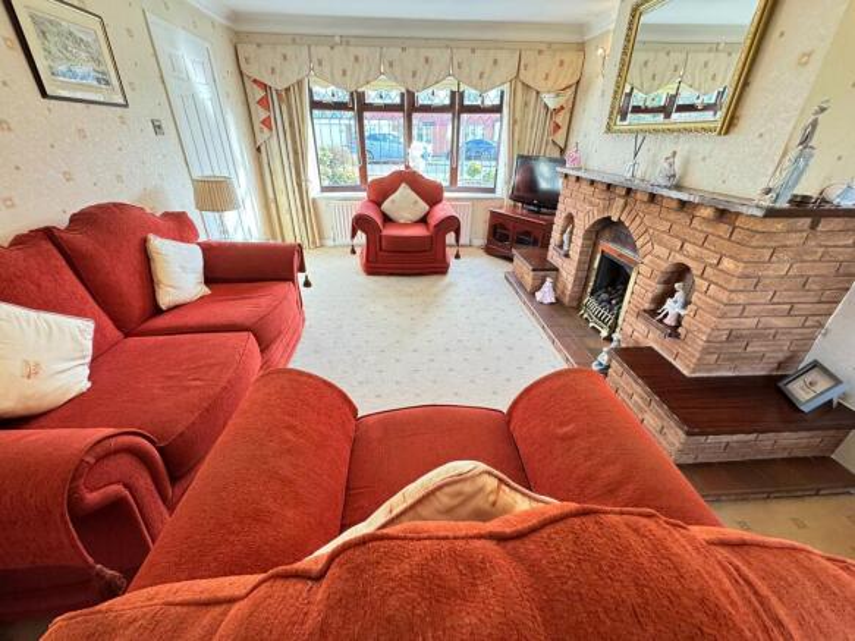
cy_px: 320
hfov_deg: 102.1
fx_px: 346
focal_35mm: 14
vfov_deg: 85.7
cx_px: 428
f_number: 2.2
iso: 320
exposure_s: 1/100
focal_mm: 2.22
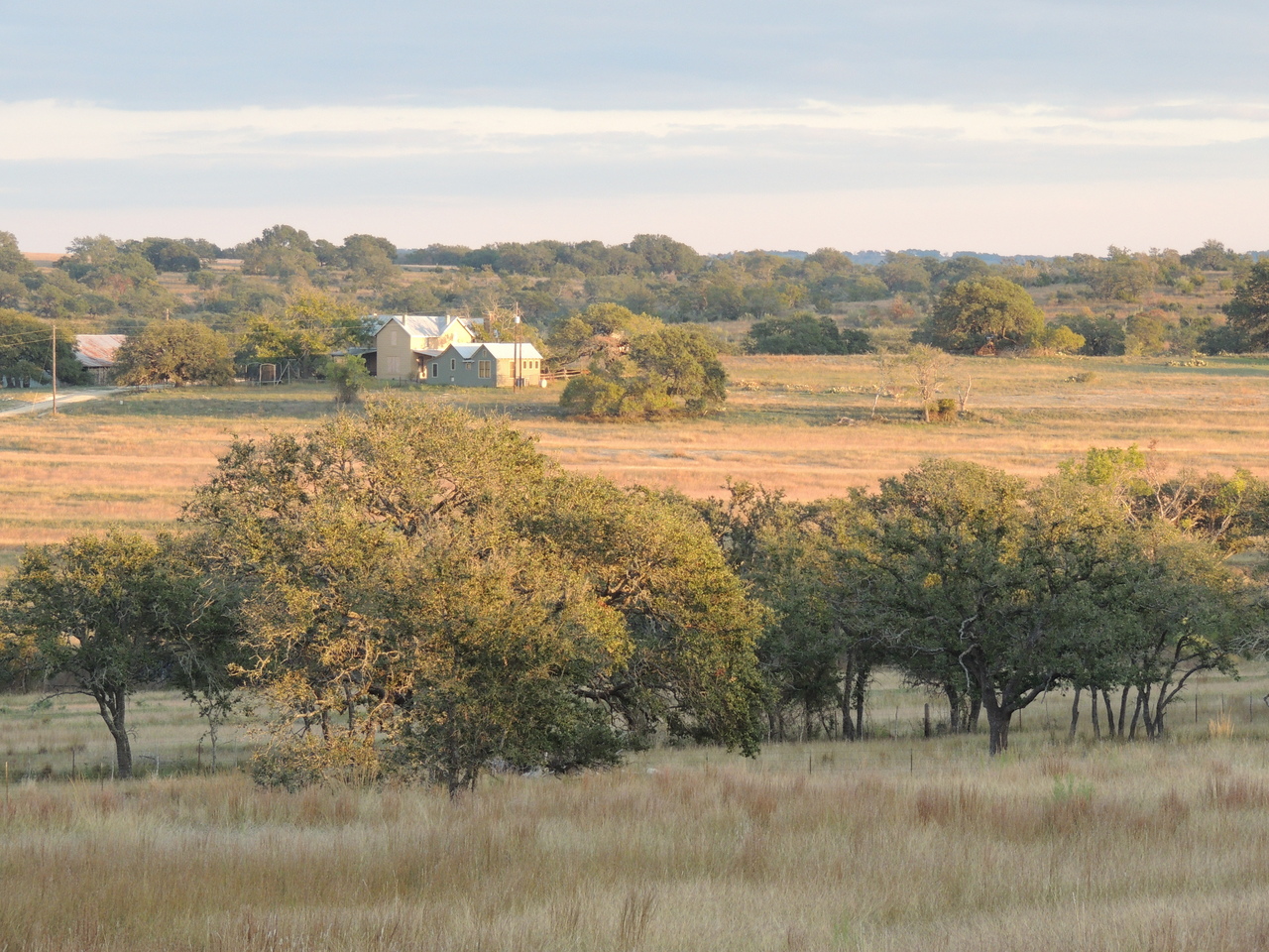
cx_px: 634
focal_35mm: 170
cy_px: 476
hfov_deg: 11.6
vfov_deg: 8.7
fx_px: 6232
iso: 280
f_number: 4.5
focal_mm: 30.3
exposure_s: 1/125
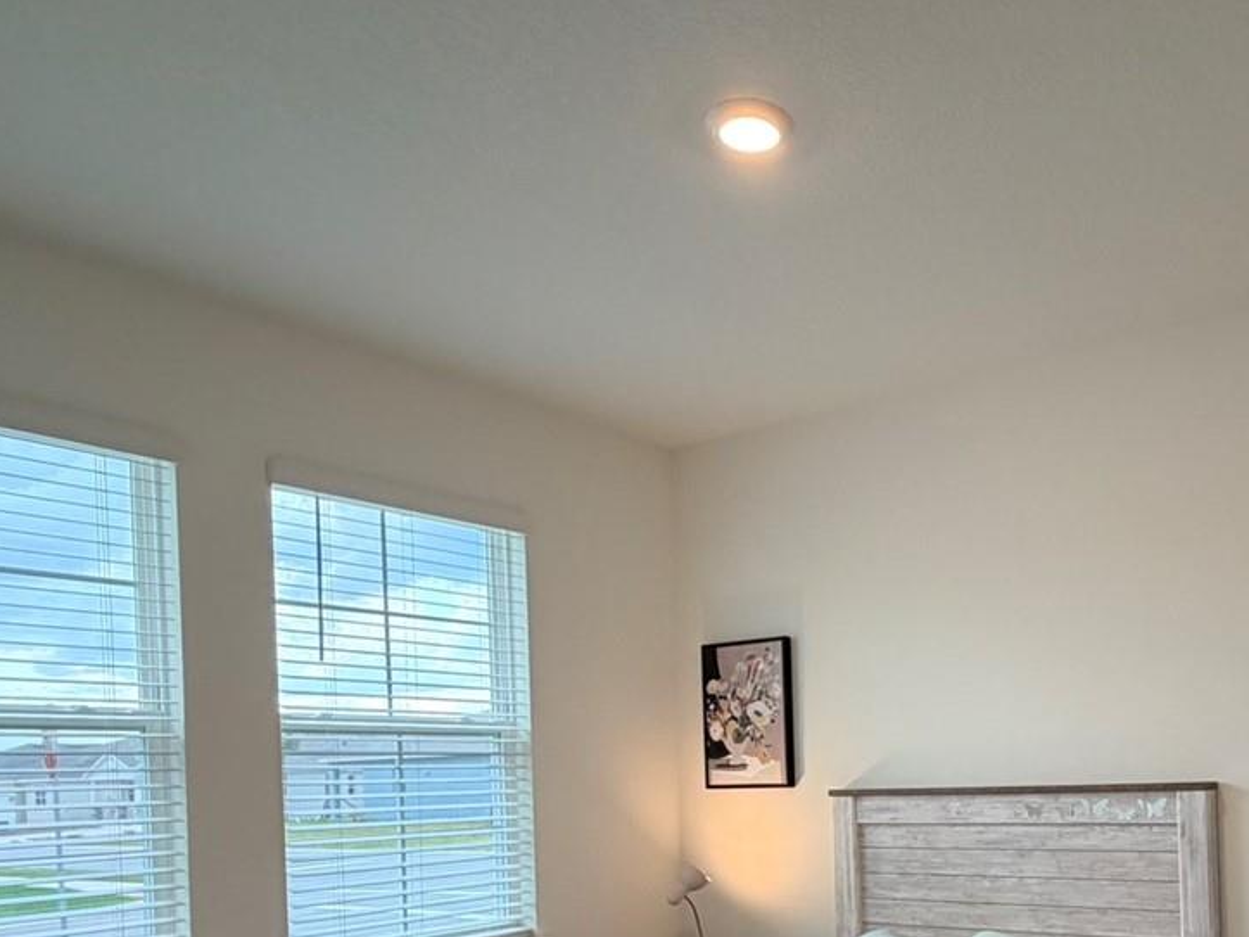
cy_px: 785
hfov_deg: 55.6
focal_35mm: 31
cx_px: 931
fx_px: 1118
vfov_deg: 42.8
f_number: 2.2
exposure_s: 1/120
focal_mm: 2.22
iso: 160
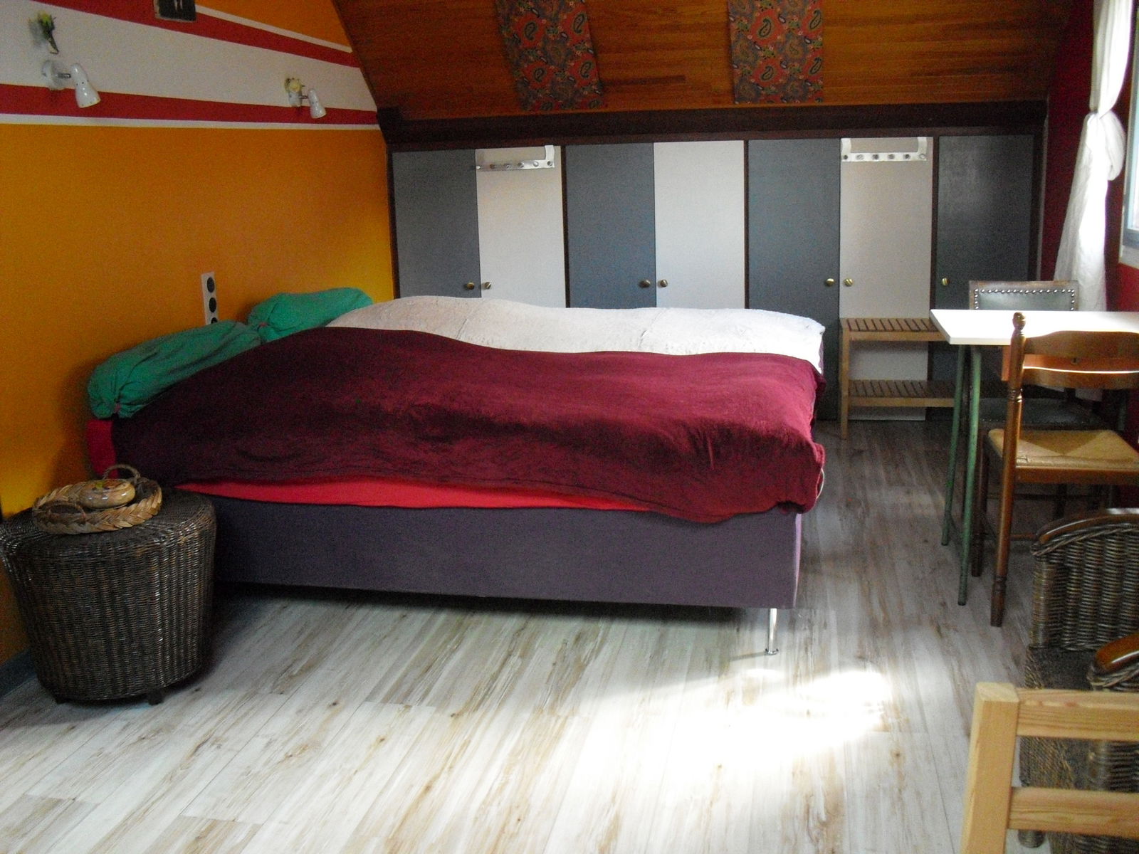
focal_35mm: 36
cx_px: 570
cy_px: 427
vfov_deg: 39.7
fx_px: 1185
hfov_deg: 51.4
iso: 800
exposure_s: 1/80
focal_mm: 6.3
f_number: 3.1
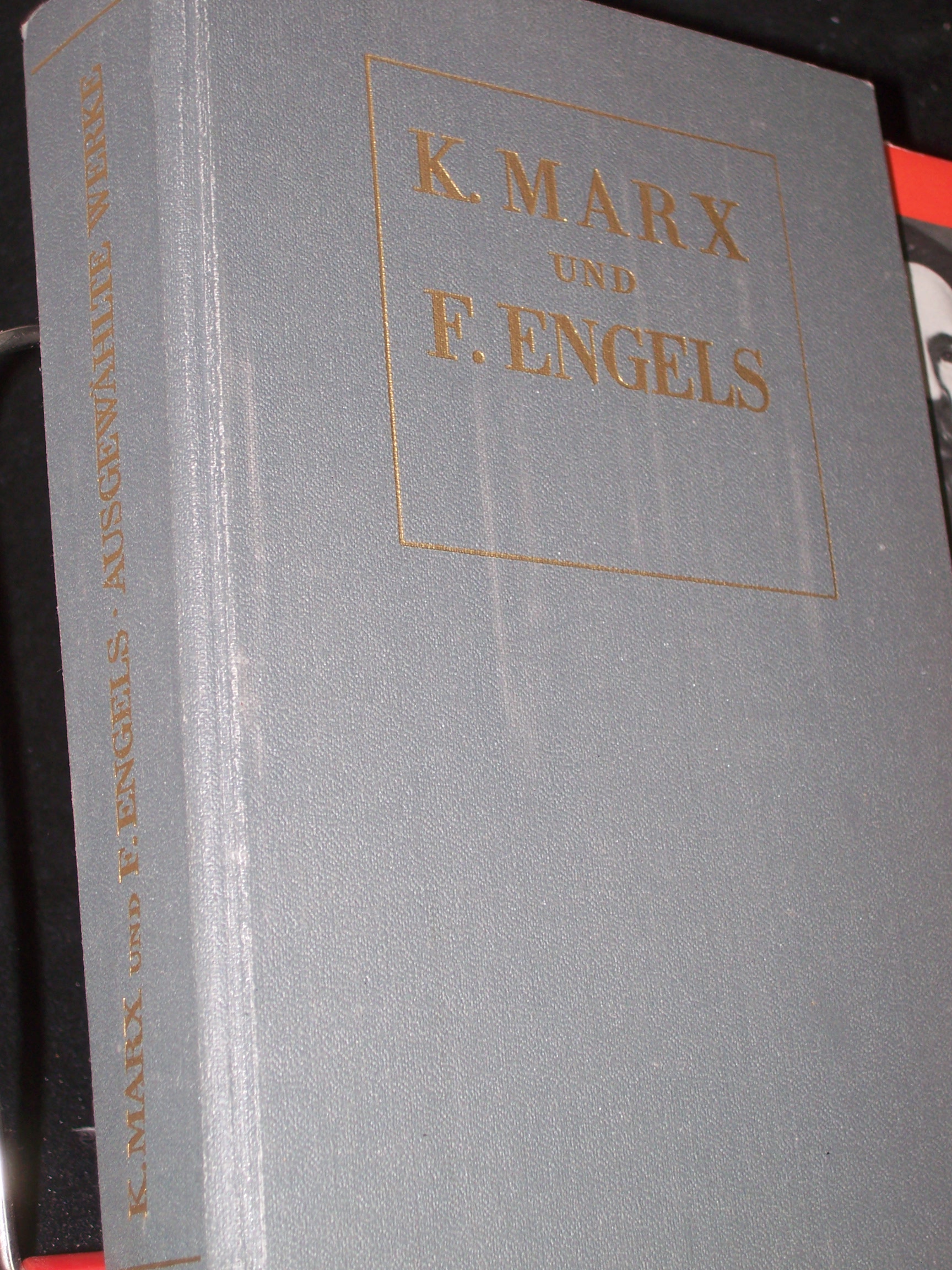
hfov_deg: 22.3
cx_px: 476
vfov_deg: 29.4
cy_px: 635
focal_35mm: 66
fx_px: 2420
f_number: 3.6
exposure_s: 1/80
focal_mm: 11
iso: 80
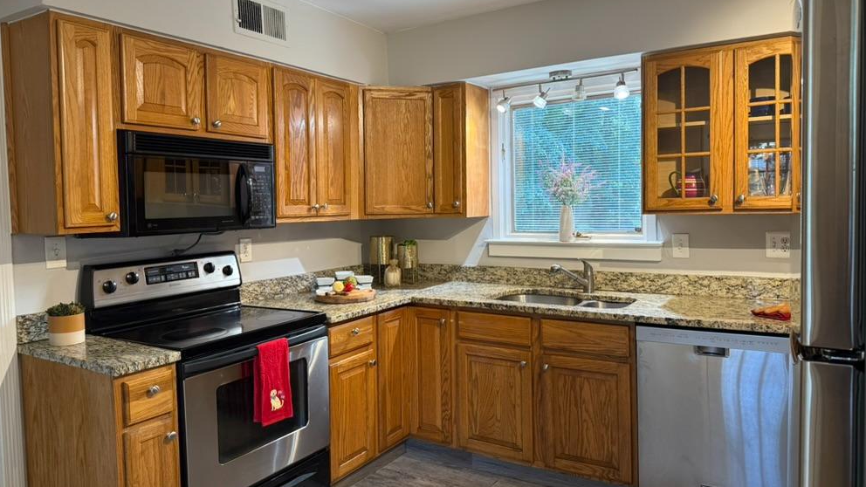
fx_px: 620
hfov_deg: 69.9
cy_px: 230
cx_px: 423
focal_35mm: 27
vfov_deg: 42.9
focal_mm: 6.76
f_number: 1.78
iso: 160
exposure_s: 1/60
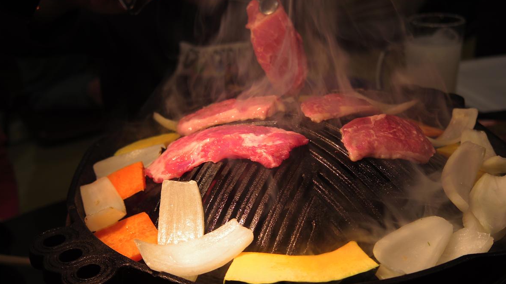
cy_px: 139
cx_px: 253
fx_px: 577
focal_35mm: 43
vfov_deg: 27.7
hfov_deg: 47.4
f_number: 1.9
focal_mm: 8.5
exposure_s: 1/60
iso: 100
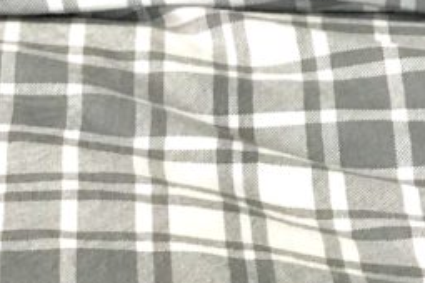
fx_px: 2810
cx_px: -202
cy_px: -278
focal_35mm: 238
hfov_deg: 8.5
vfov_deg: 5.6
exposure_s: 1/95
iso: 125
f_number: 2.8
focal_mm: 6.6
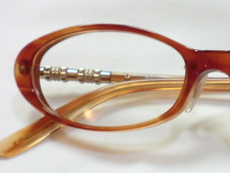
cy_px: 188
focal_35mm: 91
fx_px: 605
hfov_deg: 19.8
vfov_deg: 15.8
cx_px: 301
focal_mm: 5.8
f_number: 3.5
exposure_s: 1/60
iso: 160
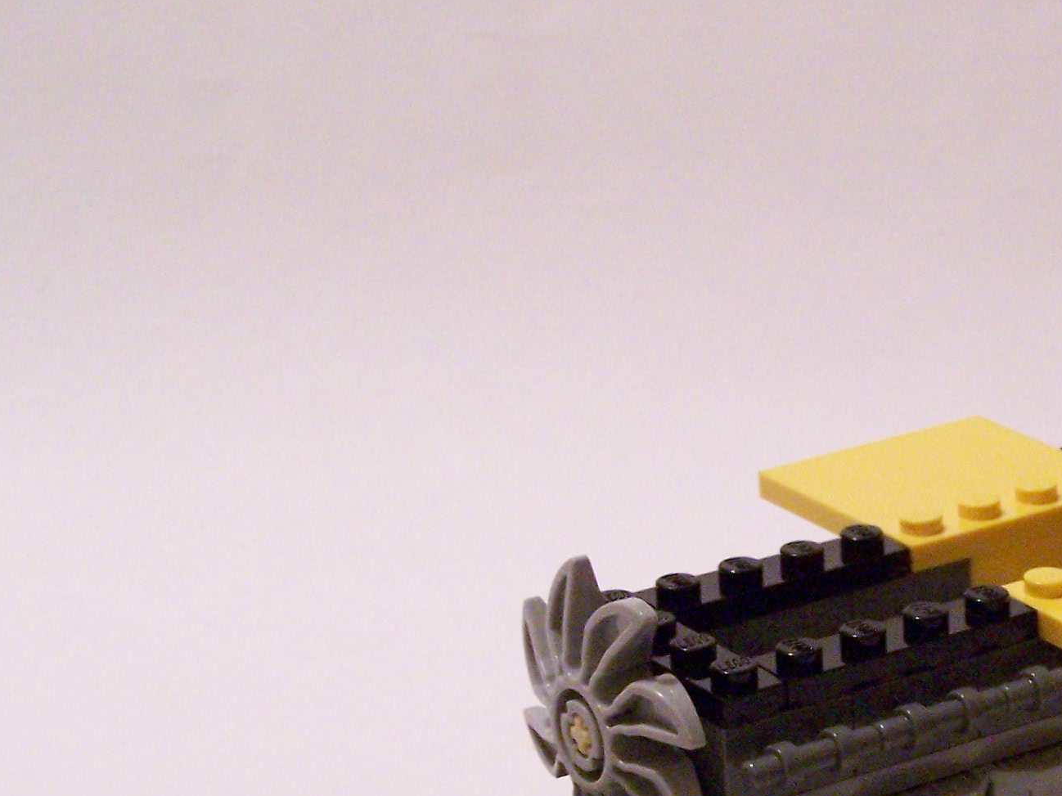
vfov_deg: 11.1
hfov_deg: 14.6
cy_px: 773
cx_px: 1037
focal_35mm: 133
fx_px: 4080
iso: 400
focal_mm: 11.1
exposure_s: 1/20
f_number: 3.2
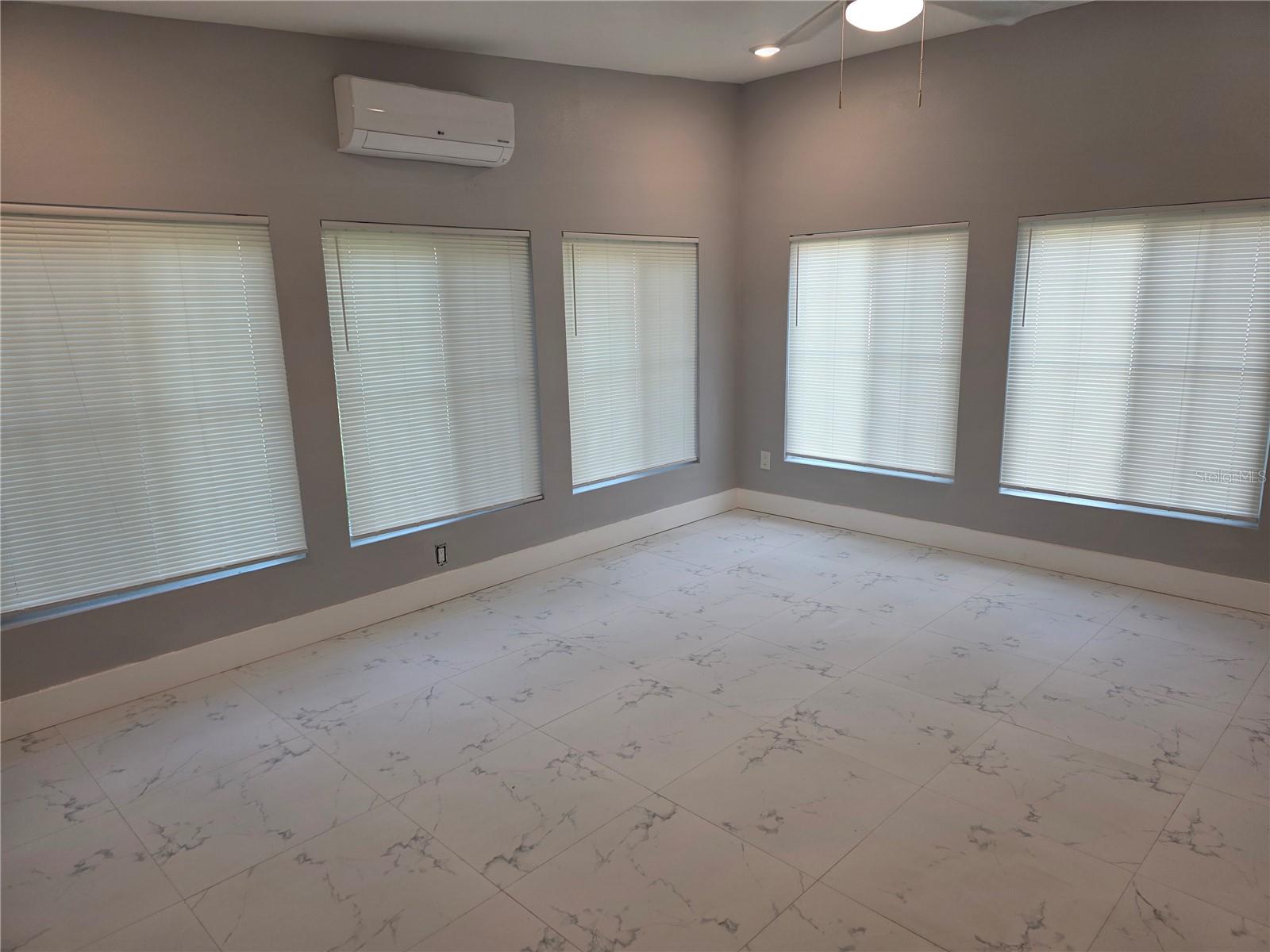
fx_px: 844
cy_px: 476
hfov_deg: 73.9
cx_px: 635
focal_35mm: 23
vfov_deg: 58.9
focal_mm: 6.3
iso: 80
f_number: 1.7
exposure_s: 1/120
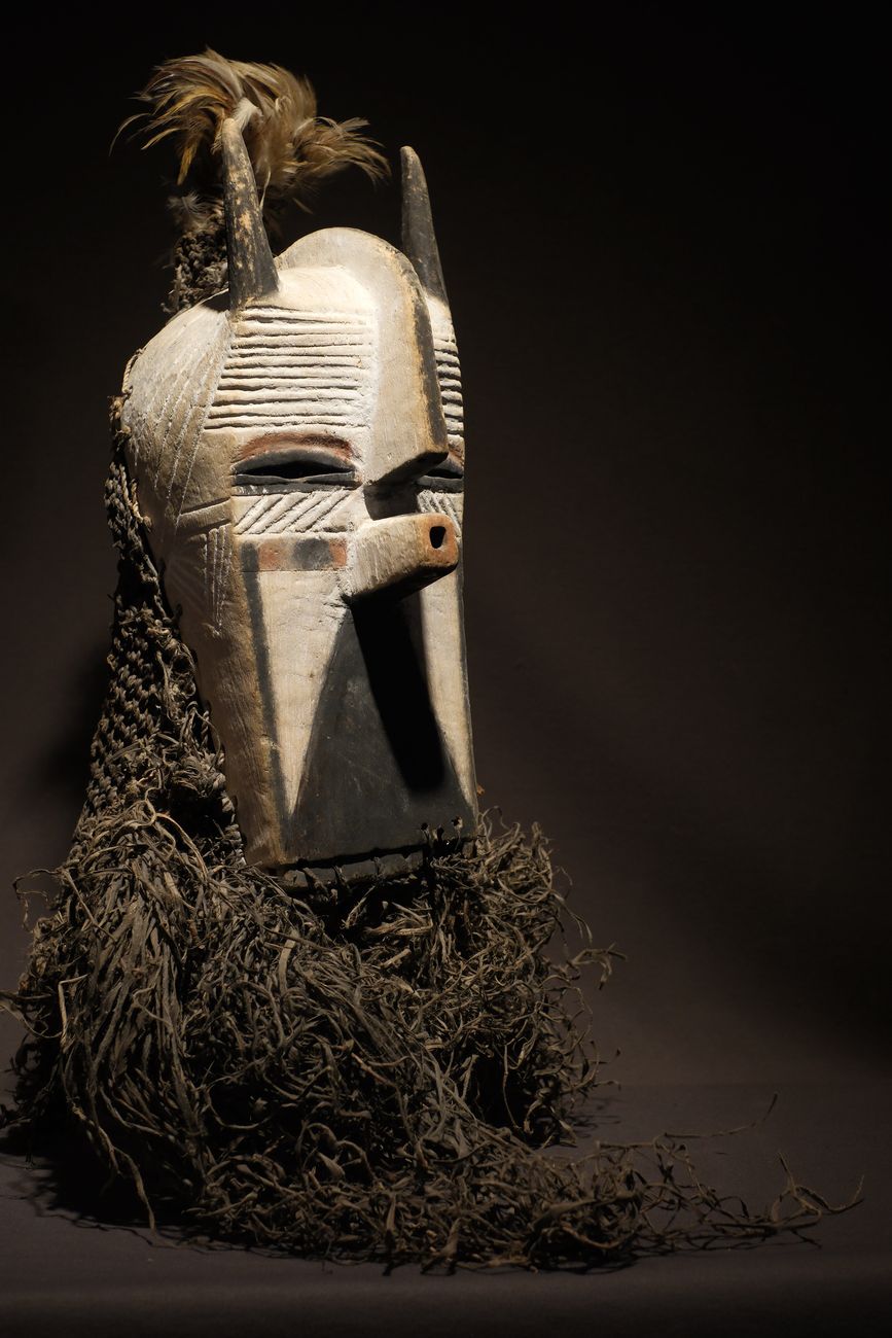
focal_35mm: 53
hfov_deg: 25.5
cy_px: 669
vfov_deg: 37.5
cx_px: 446
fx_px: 1969
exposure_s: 1/110
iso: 800
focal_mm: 35
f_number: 4
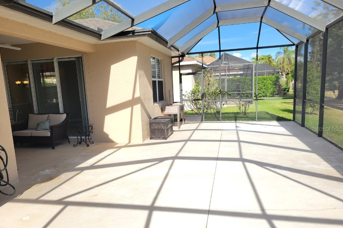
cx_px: 168
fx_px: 267
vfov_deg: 46.3
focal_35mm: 28
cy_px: 128
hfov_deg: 65.5
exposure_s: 1/892
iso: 40
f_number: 1.8
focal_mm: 5.4
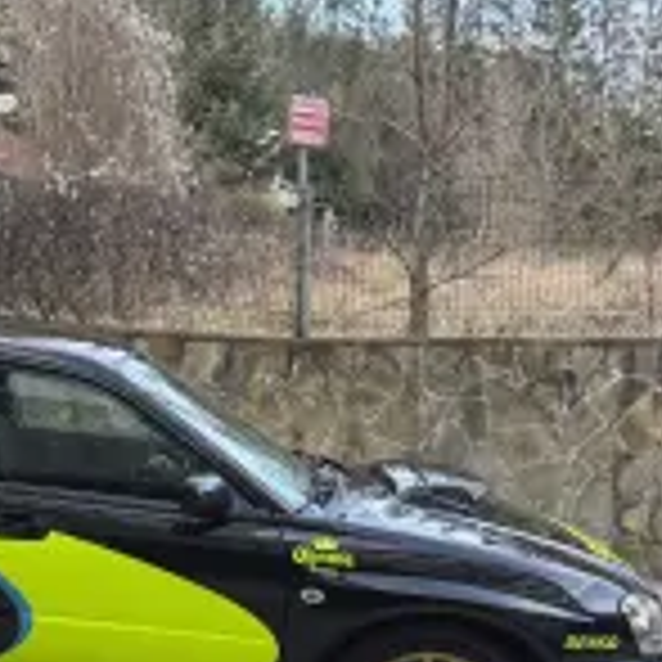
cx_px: 41
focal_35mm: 52
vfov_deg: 32.1
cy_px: 513
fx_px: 1125
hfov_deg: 31.0
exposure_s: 1/129
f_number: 1.78
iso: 80
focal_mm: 6.76
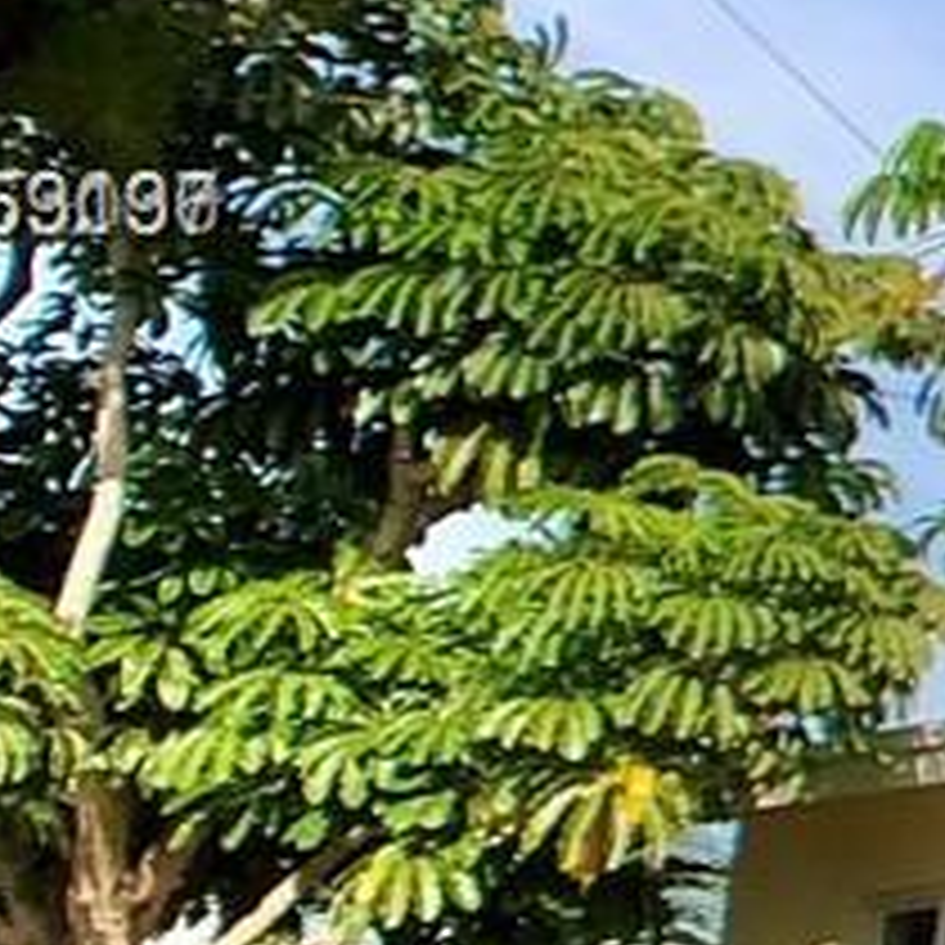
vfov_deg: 9.2
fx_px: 5837
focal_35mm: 189
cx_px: 3110
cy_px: 212
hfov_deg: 7.7
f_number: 1.8
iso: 20
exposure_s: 1/1517
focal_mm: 4
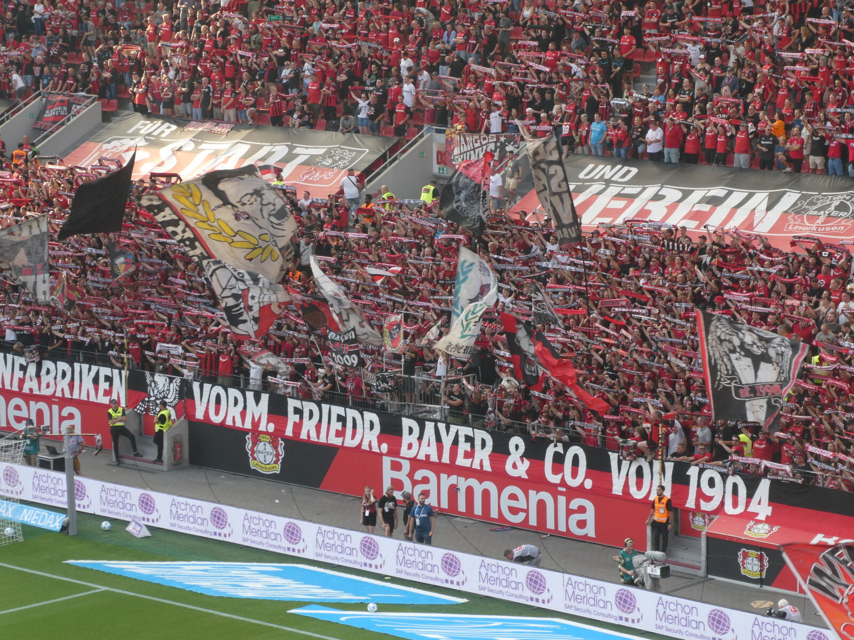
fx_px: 3331
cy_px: 320
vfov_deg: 11.0
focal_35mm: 135
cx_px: 427
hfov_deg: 14.6
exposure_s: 1/80
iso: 100
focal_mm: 24.2
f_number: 5.3
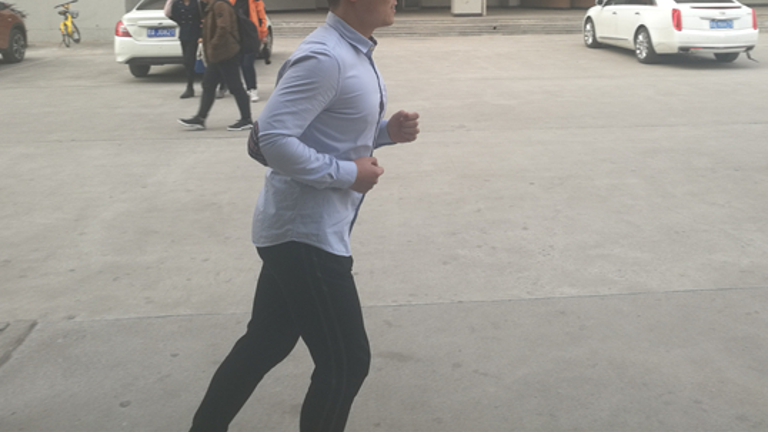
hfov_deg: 56.5
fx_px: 713
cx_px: 427
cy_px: 91
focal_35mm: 35
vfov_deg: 32.9
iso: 50
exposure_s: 1/201
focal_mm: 4.5
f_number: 2.2
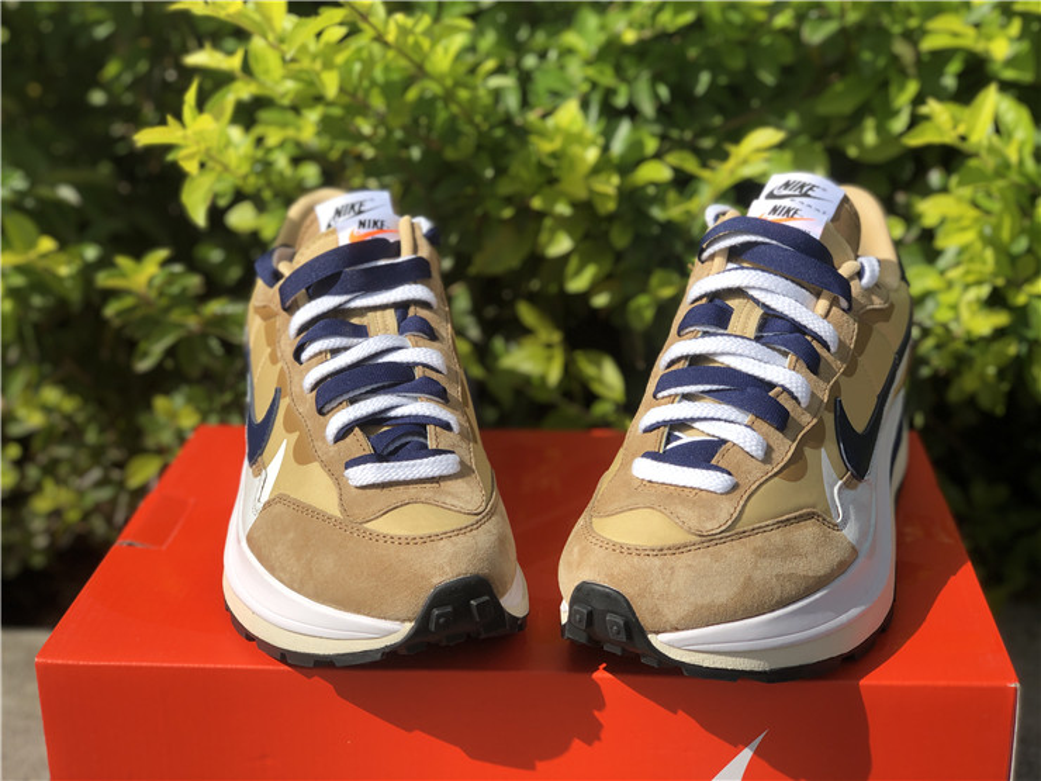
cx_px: 520
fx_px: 1564
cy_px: 390
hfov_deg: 36.8
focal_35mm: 52
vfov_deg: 28.0
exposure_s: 1/1372
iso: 16
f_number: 2.4
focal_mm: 6
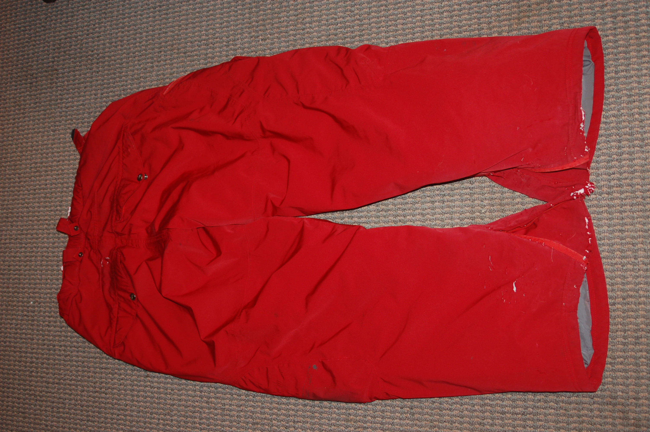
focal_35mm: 42
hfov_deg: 46.4
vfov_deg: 31.8
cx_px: 325
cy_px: 216
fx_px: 758
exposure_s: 1/60
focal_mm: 28
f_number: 3.5
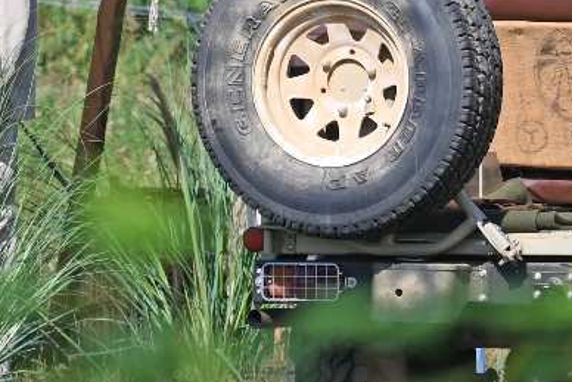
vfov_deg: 1.2
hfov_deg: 1.8
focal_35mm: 1160
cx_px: 108
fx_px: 18437
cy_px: -9
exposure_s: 1/2500
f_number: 6.3
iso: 500
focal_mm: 250
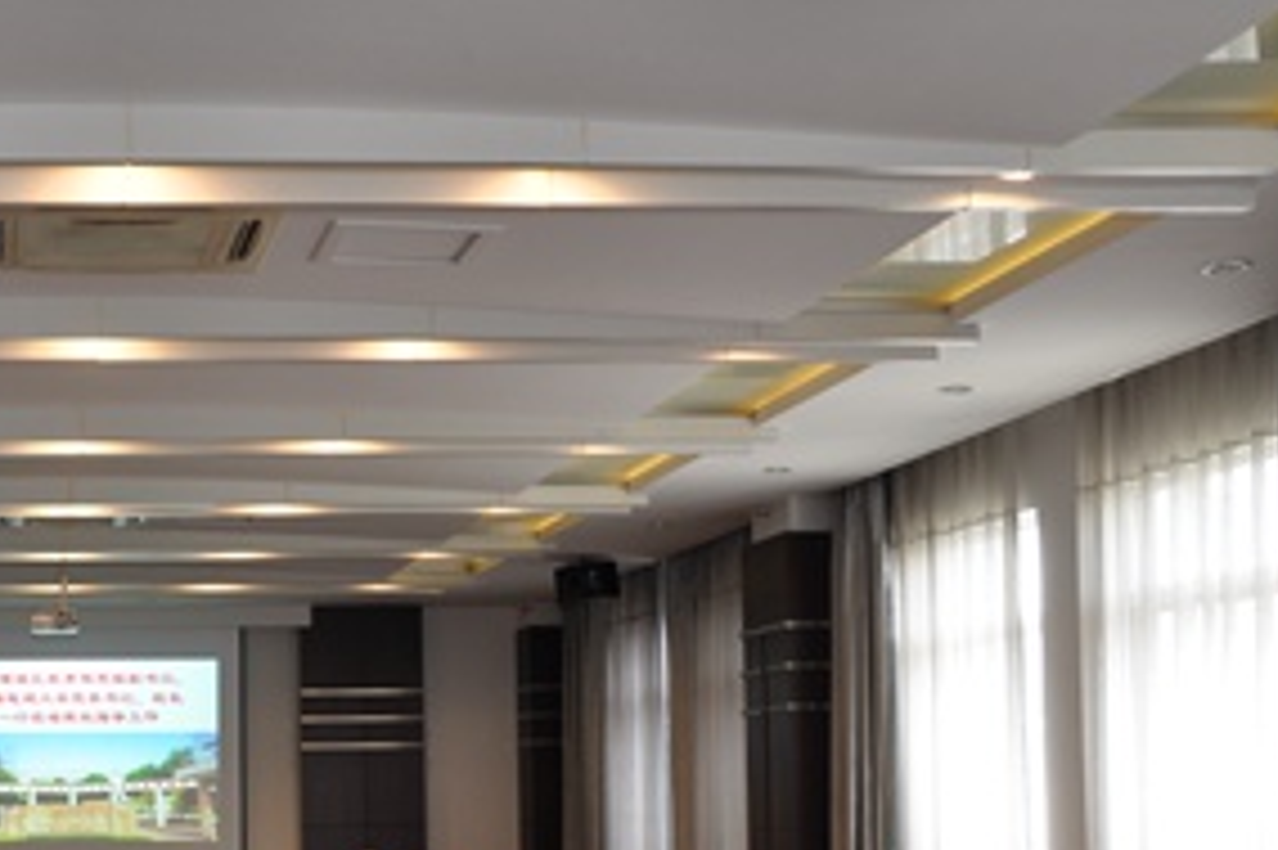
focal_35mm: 61
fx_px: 2163
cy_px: 645
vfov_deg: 22.0
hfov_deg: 31.0
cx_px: 63
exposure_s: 1/60
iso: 400
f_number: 4
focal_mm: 21
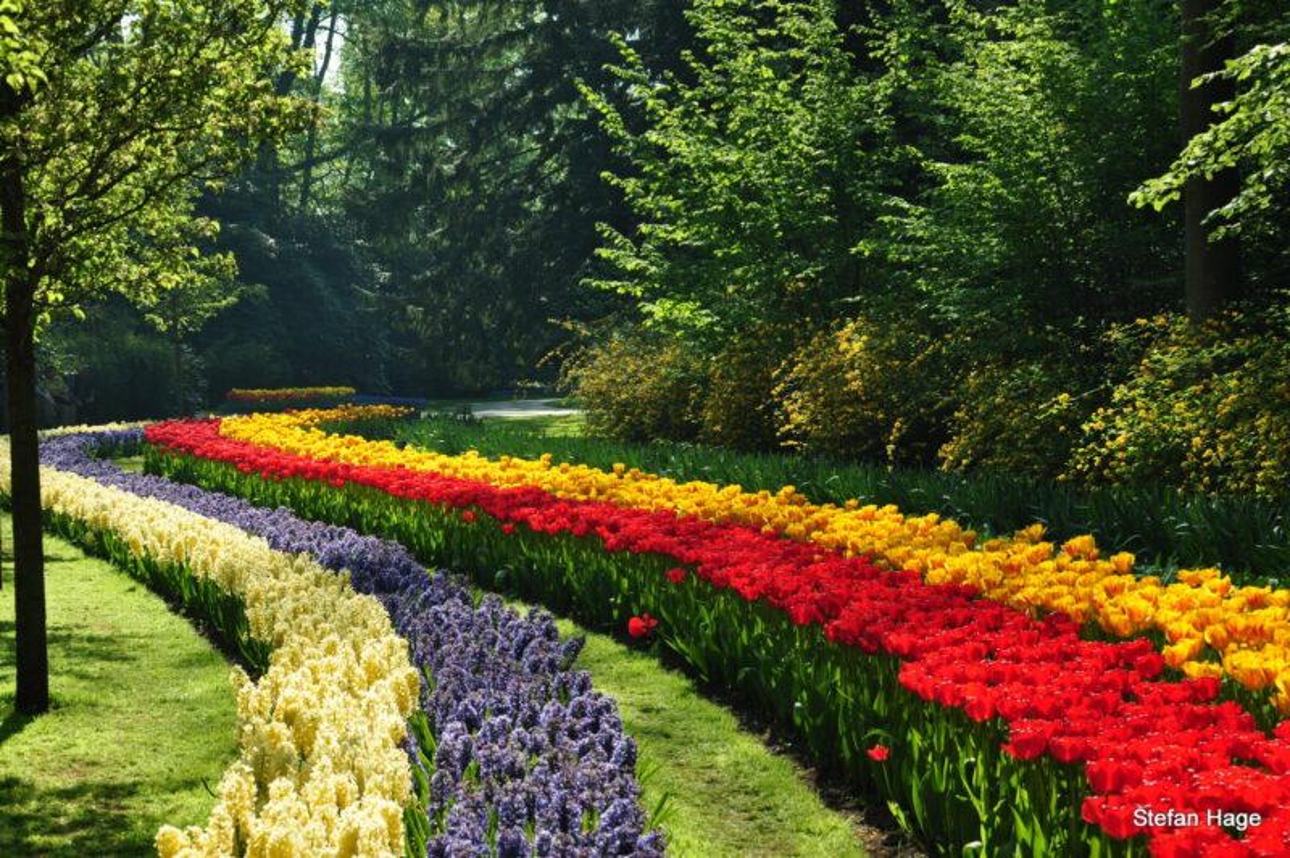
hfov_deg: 21.9
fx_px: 3330
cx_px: 645
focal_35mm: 93
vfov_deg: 14.7
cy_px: 429
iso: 200
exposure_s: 1/160
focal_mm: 62
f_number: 9
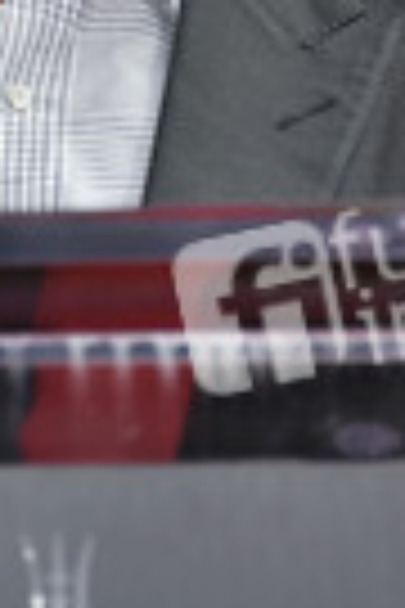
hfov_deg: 1.5
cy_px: 63
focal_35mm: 890
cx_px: -2
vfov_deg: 2.3
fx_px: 15018
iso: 200
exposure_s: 1/250
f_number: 5.6
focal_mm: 300
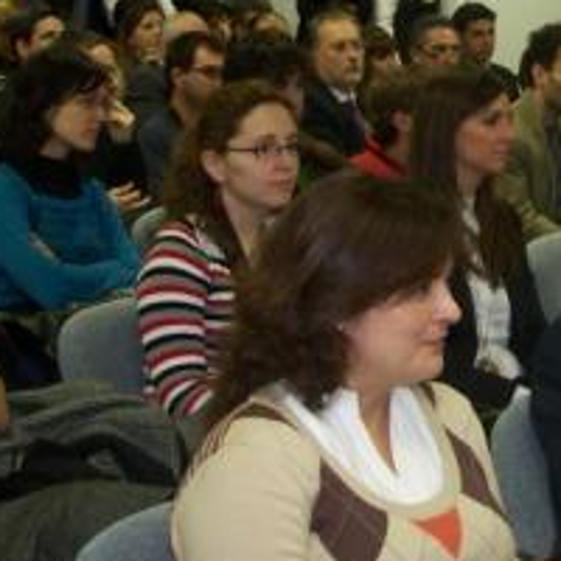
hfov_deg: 16.2
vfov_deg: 16.2
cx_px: 432
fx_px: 1962
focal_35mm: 107
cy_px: 132
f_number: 3.2
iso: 200
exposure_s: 1/30
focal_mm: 8.9
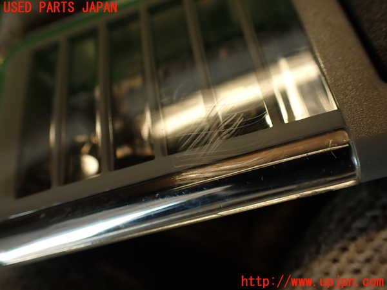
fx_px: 335
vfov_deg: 46.8
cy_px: 145
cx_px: 194
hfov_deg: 60.0
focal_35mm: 30
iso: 100
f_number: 2.3
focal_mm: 5.4
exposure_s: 1/80
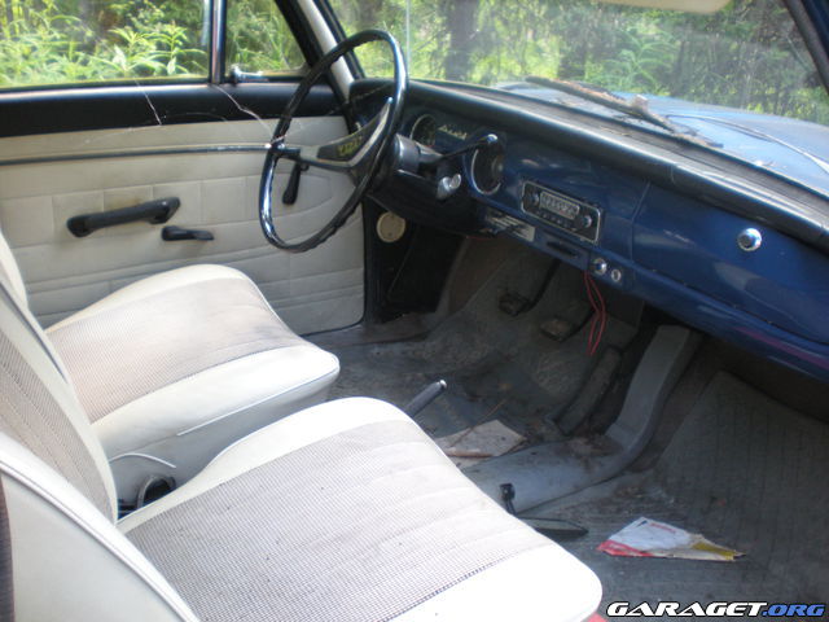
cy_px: 311
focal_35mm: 38
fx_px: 910
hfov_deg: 49.0
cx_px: 414
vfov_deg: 37.7
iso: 200
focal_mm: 6.3
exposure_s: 1/54
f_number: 3.1
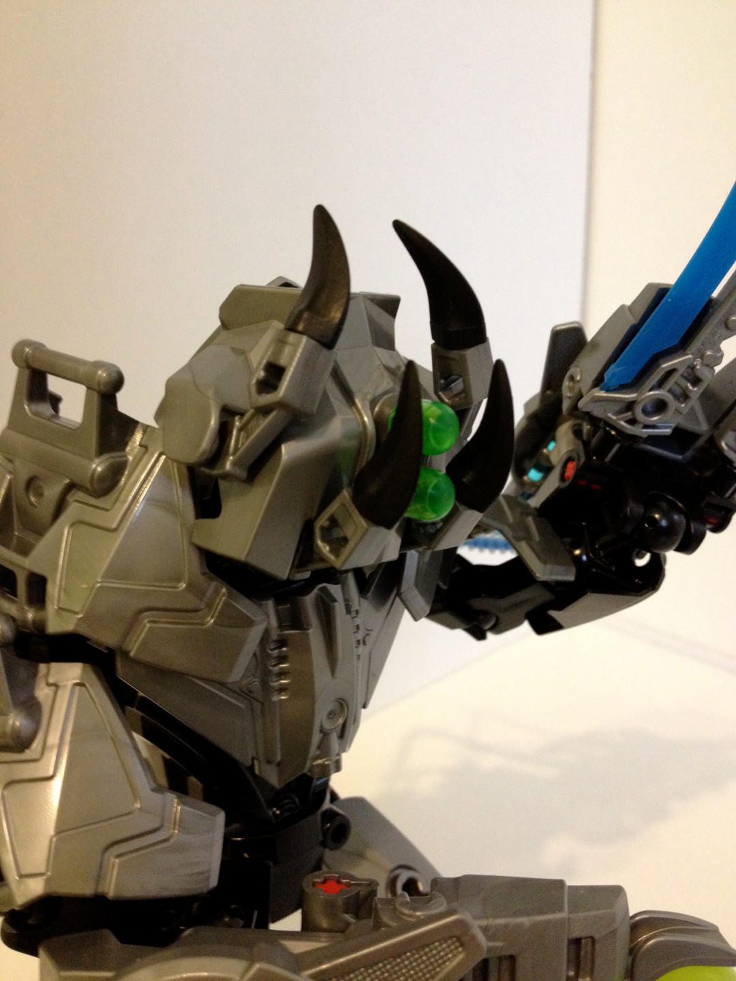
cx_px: 368
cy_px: 490
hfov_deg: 40.7
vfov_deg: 52.6
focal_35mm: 35
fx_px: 992
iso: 320
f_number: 2.4
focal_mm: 4.28
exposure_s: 1/20
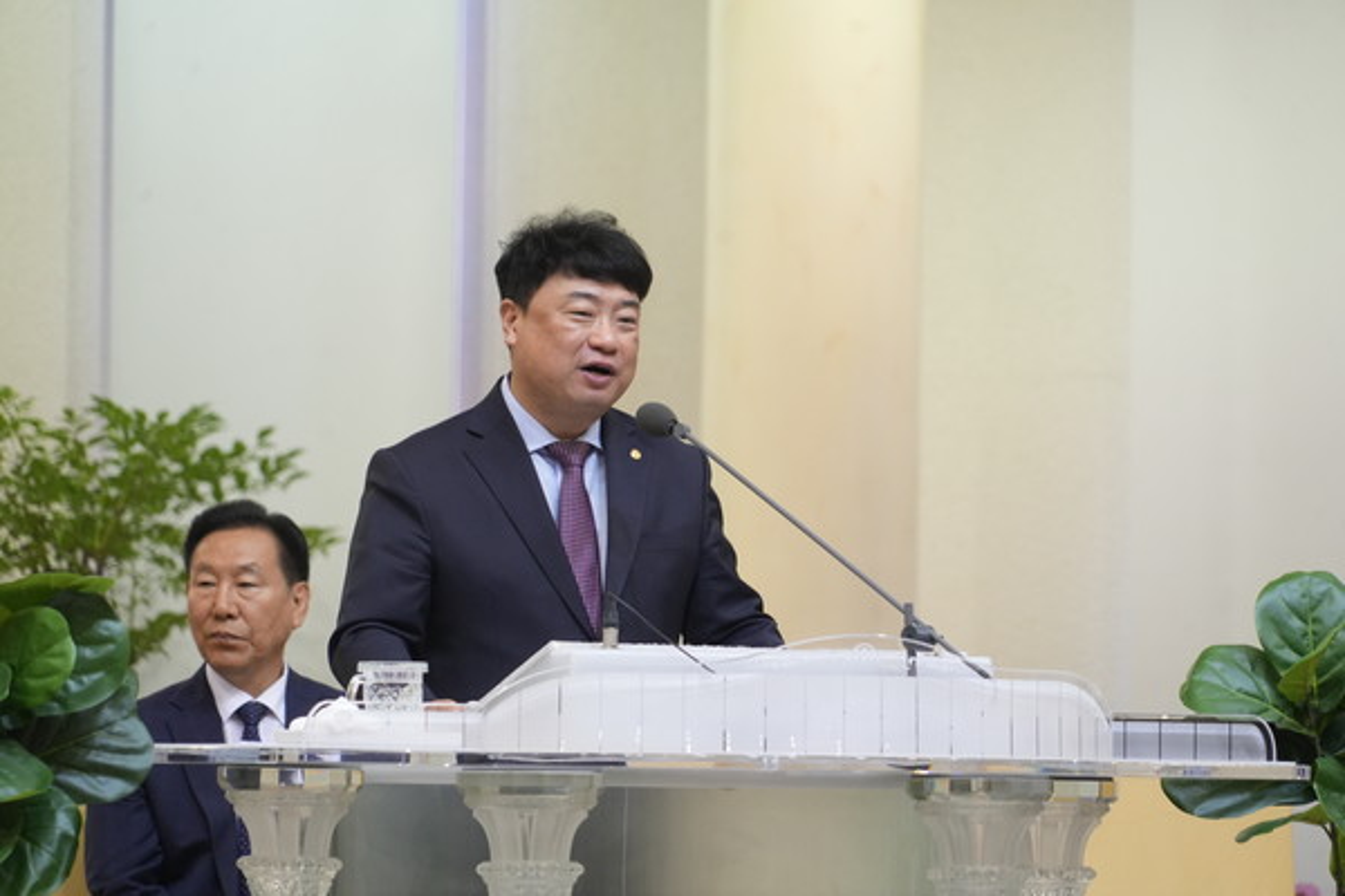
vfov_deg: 5.7
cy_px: 448
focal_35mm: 240
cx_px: 672
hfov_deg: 8.6
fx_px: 8966
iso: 2500
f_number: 6.3
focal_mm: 240
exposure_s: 1/50
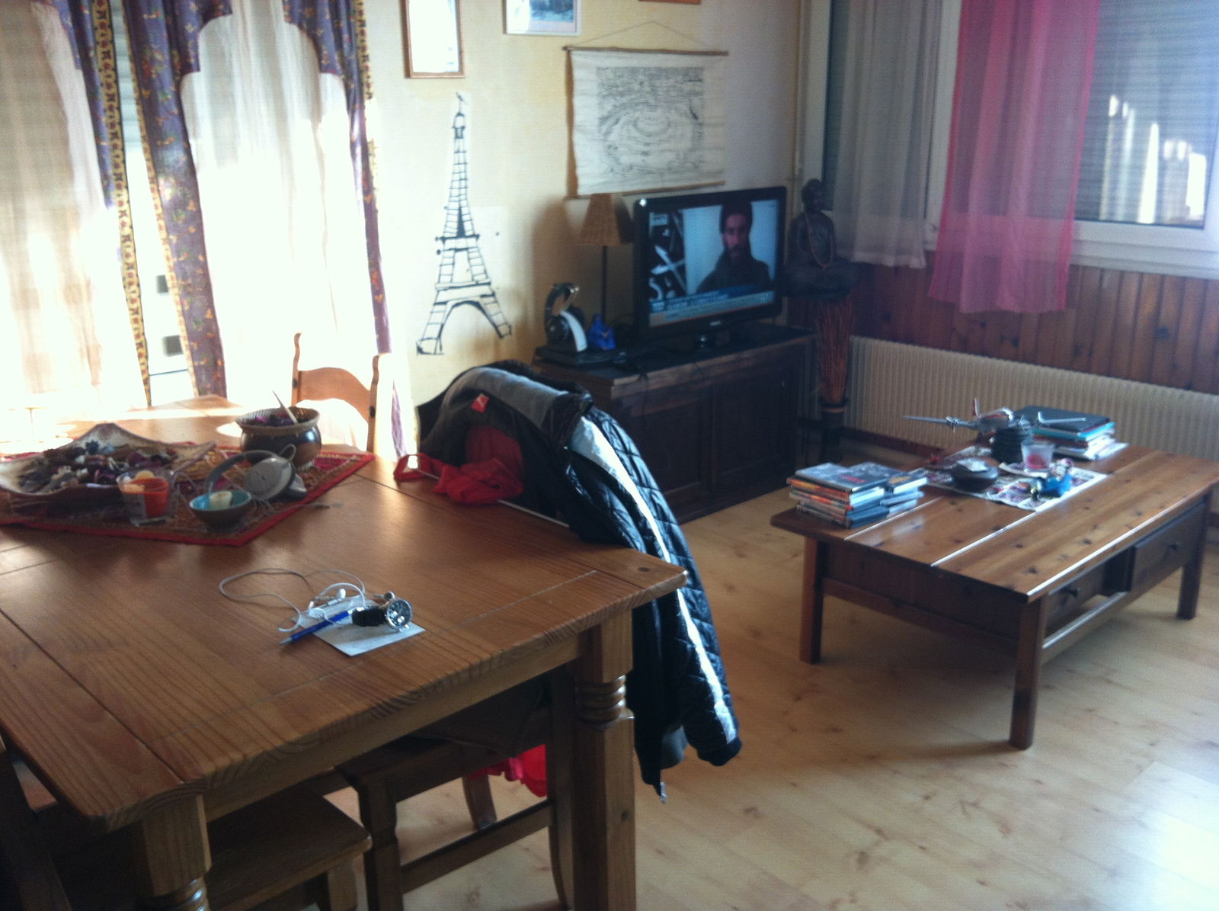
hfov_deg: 52.7
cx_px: 610
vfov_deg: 40.6
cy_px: 456
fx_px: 1231
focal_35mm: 35
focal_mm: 3.85
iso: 80
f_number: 2.8
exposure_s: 1/24
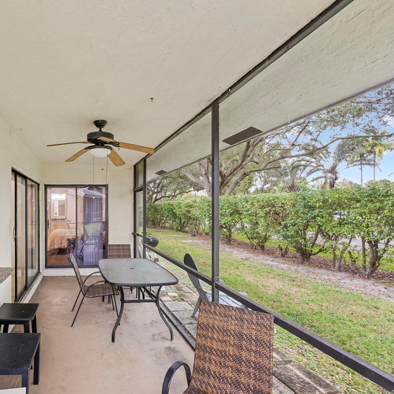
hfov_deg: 73.0
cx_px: 106
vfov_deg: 77.6
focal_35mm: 19
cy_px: 208
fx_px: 245
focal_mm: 14
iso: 500
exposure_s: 1/2.5
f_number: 8
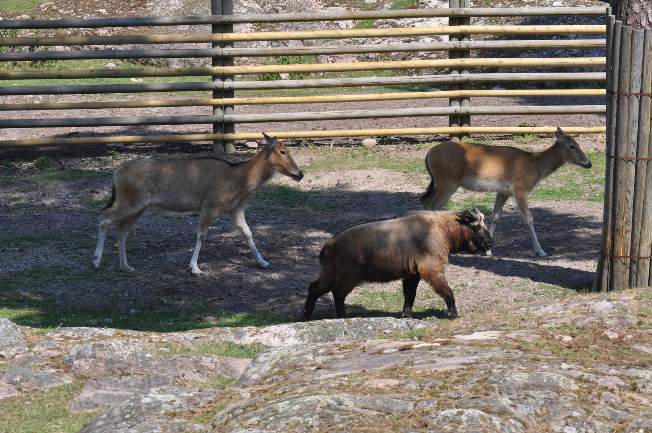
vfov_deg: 7.3
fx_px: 3392
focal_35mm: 188
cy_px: 216
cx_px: 326
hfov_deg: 11.0
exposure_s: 1/320
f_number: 9
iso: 200
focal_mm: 125
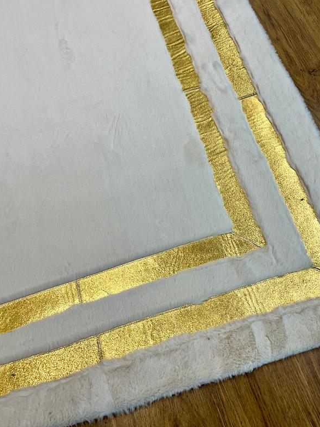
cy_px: 166
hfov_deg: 44.1
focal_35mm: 32
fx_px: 394
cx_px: 178
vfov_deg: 56.3
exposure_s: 1/100
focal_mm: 5.1
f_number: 1.6
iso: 80
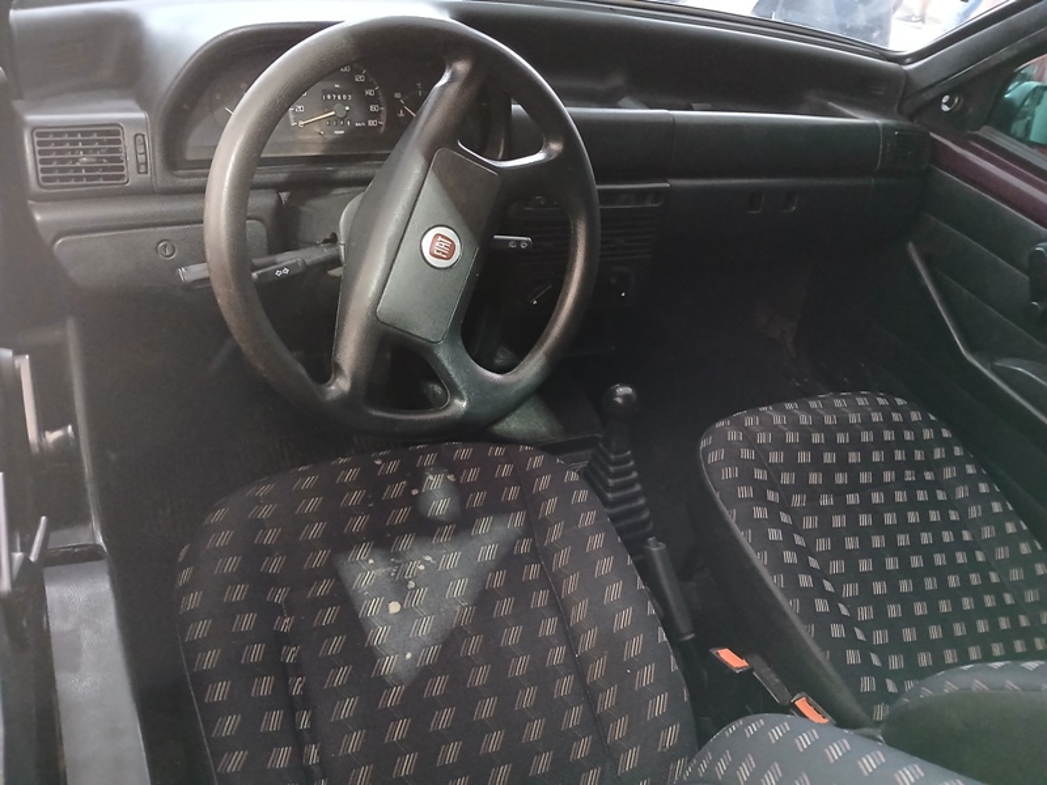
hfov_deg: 67.3
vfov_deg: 53.1
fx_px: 786
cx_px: 524
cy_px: 392
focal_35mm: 26
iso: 1250
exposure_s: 1/15
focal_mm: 3.98
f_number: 1.8
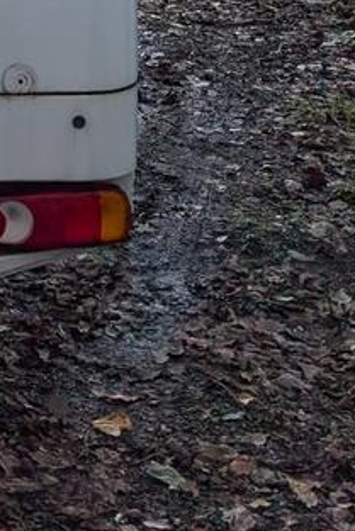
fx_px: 1404
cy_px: -319
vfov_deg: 18.4
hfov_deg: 12.5
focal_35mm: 95
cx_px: -370
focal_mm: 6.9
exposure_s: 1/676
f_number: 1.68
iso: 18
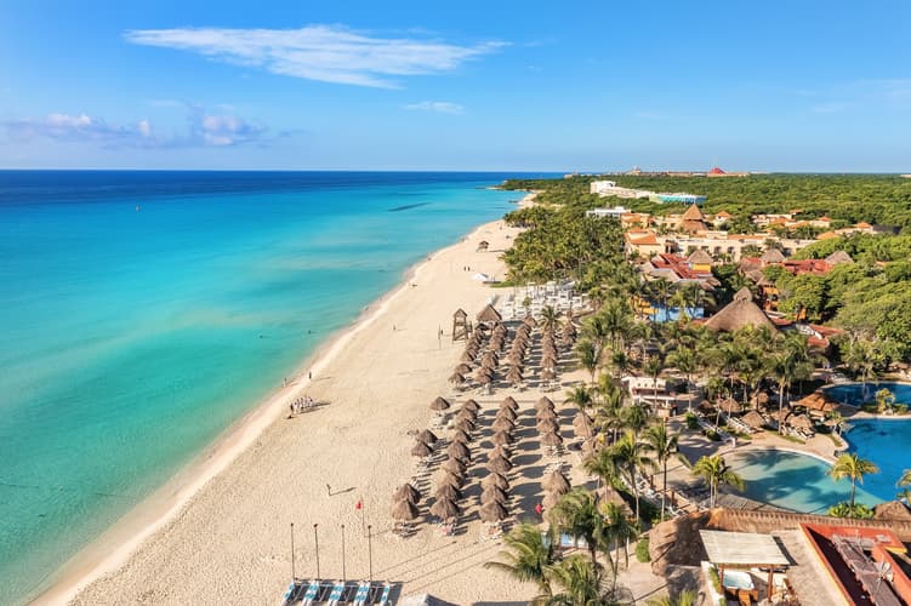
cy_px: 303
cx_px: 456
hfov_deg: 65.5
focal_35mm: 28
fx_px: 708
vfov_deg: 46.4
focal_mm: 10.26
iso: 100
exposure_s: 1/120
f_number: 5
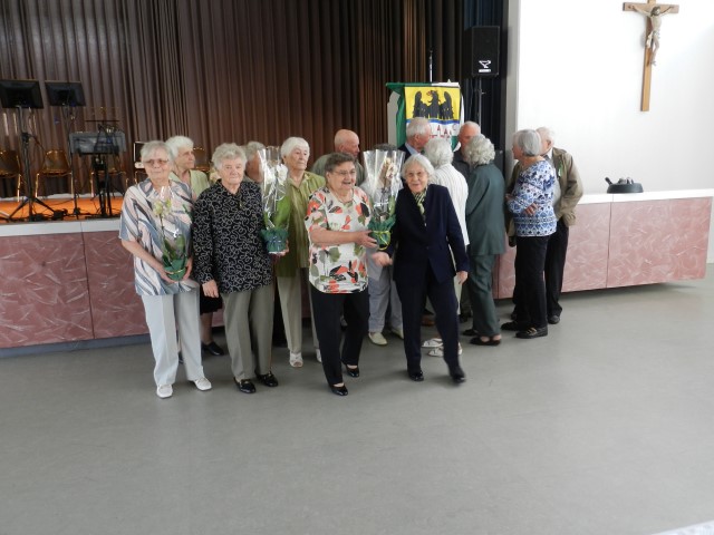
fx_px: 578
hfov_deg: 63.4
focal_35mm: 28
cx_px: 357
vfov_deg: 49.7
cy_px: 268
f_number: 3.6
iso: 220
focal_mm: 5
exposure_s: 1/30
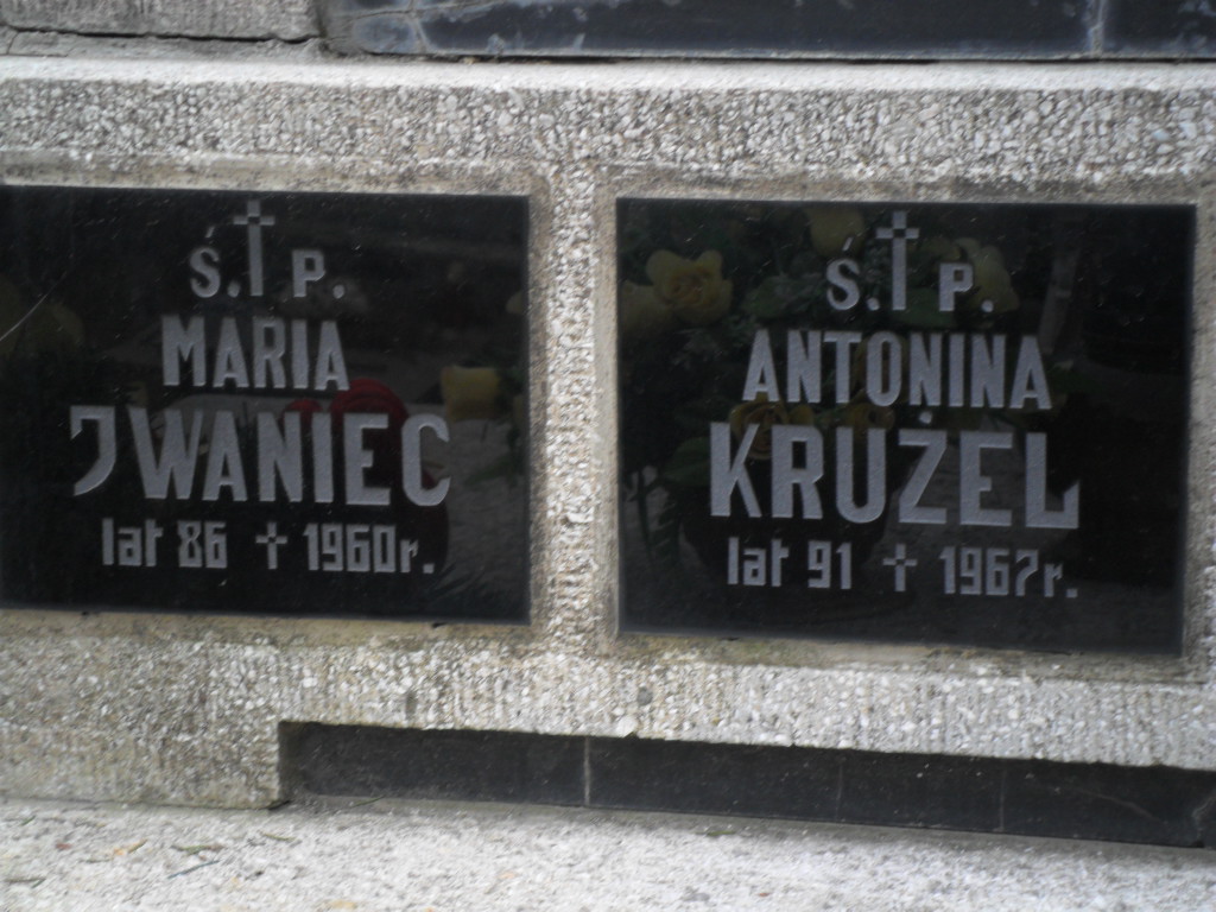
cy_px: 456
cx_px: 608
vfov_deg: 13.7
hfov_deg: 18.2
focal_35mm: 108
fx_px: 3794
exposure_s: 1/60
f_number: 5
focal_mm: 19.6
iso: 100
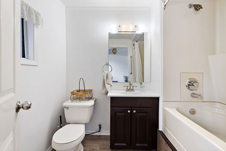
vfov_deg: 73.7
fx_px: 100
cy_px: 76
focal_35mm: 16
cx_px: 113
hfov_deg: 96.7
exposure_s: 1/10
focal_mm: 16
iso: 320
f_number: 7.1
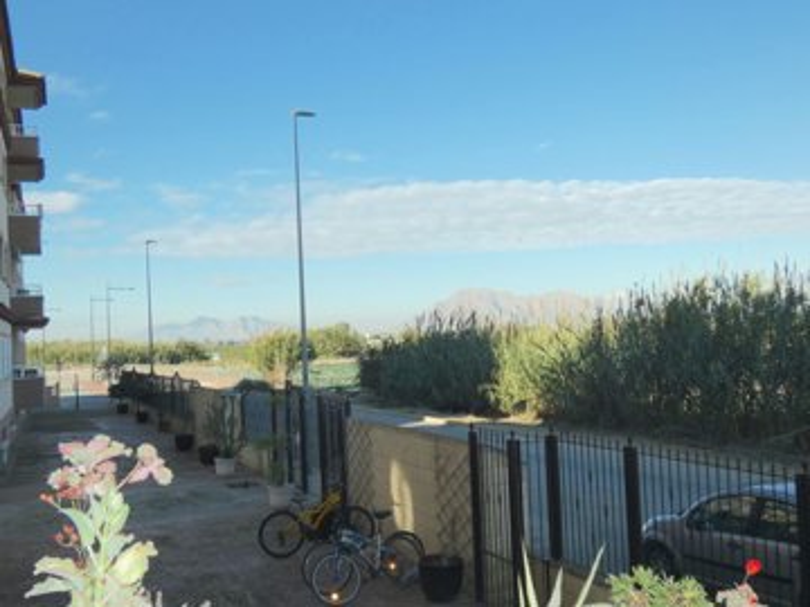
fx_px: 819
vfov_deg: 40.7
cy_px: 304
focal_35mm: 35
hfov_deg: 52.6
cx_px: 405
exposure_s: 1/800
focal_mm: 6.2
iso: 80
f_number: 3.4
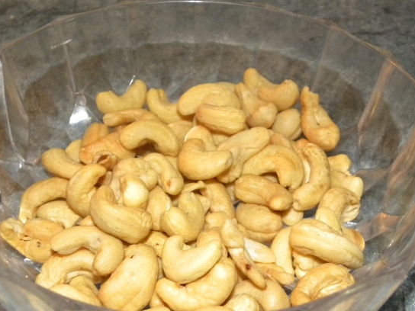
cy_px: 188
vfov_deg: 28.5
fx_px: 611
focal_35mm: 51
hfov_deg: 37.5
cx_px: 190
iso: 400
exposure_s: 1/30
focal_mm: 7.3
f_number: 3.2
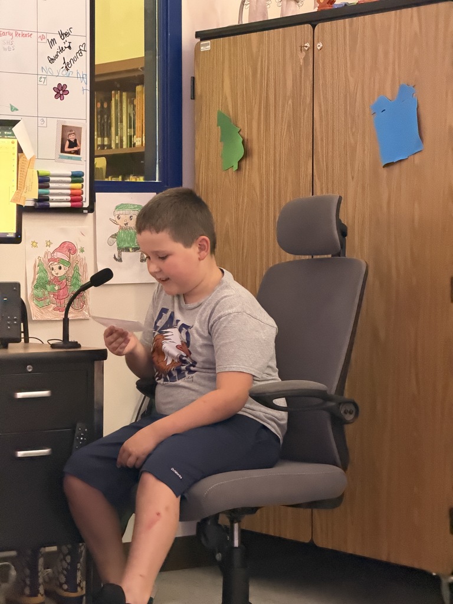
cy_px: 302
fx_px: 1745
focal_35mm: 100
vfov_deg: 19.6
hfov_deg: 14.8
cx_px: 226
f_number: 2.8
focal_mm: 16.89
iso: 1600
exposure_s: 1/30
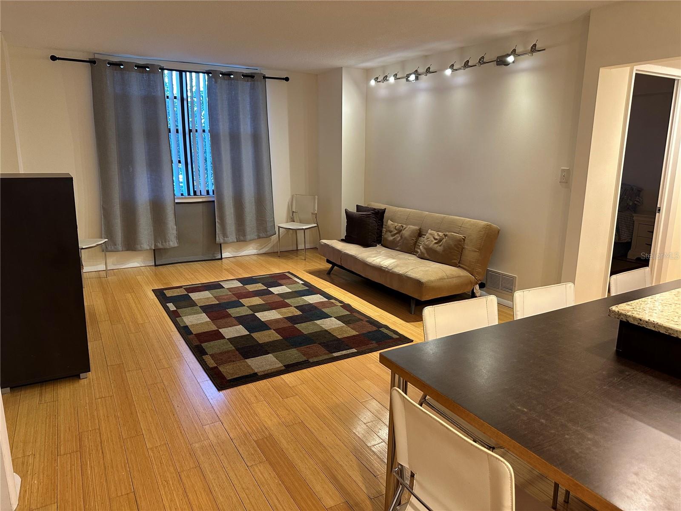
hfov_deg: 71.6
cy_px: 256
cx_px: 340
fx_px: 472
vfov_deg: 56.8
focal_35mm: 24
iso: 250
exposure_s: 1/60
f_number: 1.78
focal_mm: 6.86
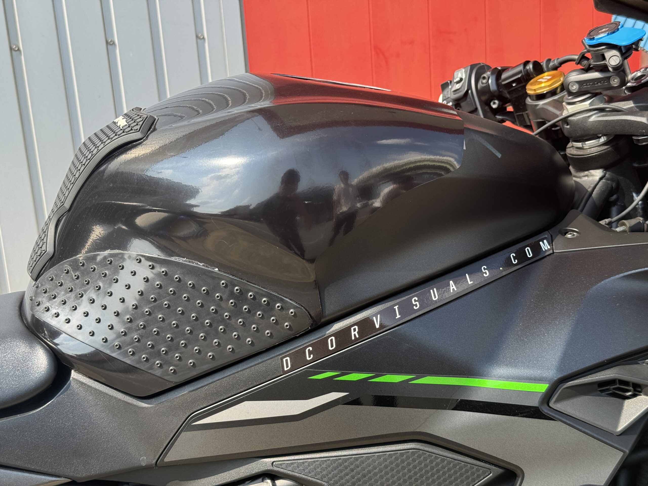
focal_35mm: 48
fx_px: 899
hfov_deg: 39.7
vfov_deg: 30.3
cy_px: 243
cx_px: 324
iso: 64
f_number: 1.78
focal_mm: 6.76
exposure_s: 1/747
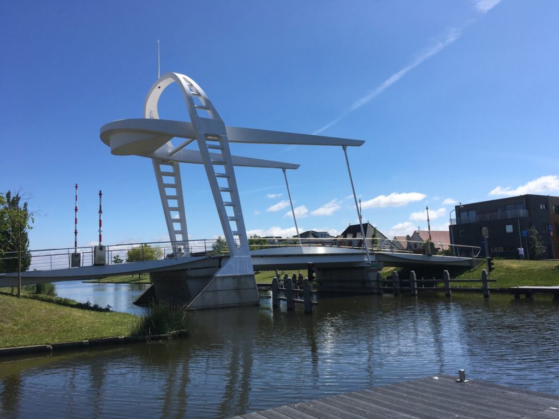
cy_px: 210
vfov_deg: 48.2
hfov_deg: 61.7
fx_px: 468
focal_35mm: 29
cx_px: 280
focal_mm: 4.15
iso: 25
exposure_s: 1/2198
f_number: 2.2
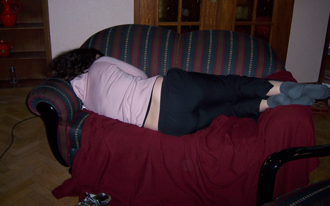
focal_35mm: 39
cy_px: 84
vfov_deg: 32.7
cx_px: 165
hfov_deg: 50.4
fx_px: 351
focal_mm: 6.2
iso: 125
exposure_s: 1/60
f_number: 2.8
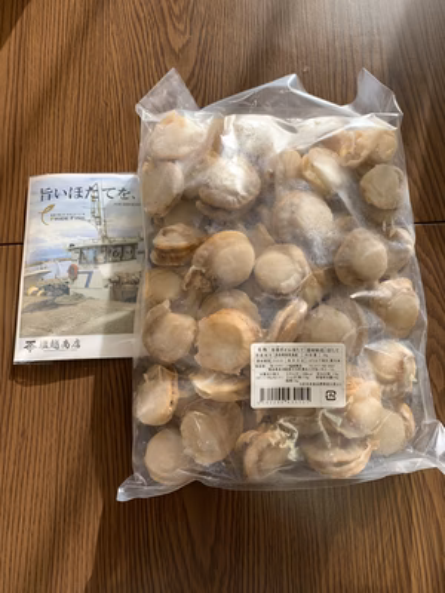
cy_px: 296
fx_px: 446
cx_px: 222
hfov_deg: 53.1
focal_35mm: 26
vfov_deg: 67.3
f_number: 1.8
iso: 25
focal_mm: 4.25
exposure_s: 1/187
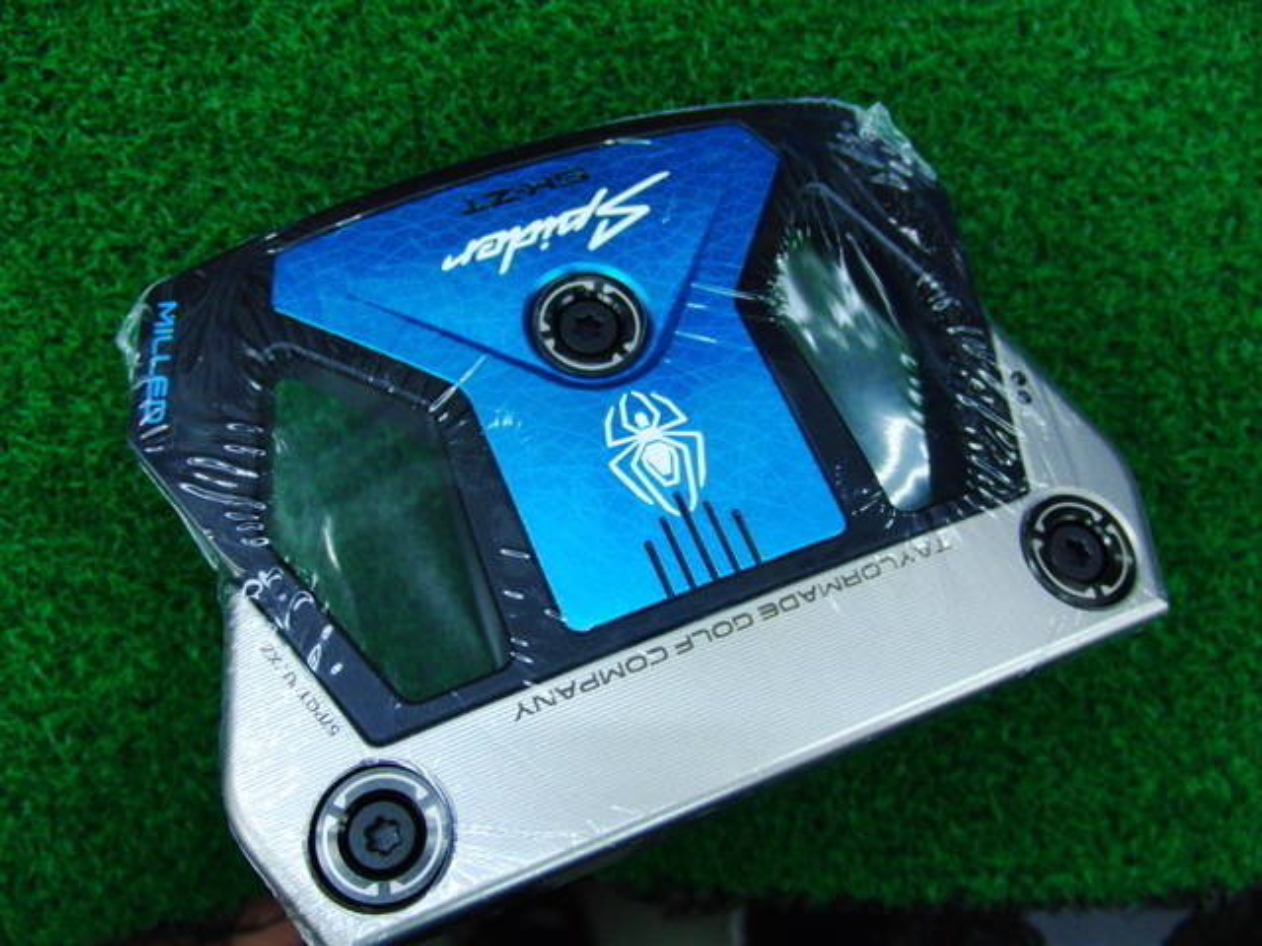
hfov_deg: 50.1
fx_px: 1349
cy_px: 473
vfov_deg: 38.7
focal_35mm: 37
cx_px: 631
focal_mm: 6.42
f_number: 3.6
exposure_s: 1/80
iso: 320
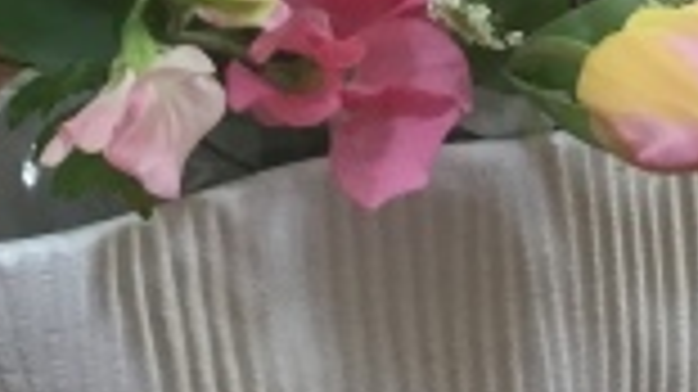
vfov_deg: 8.2
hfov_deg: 15.5
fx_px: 2571
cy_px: -421
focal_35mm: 139
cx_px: 354
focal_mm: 3.3
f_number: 2.4
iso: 64
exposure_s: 1/30
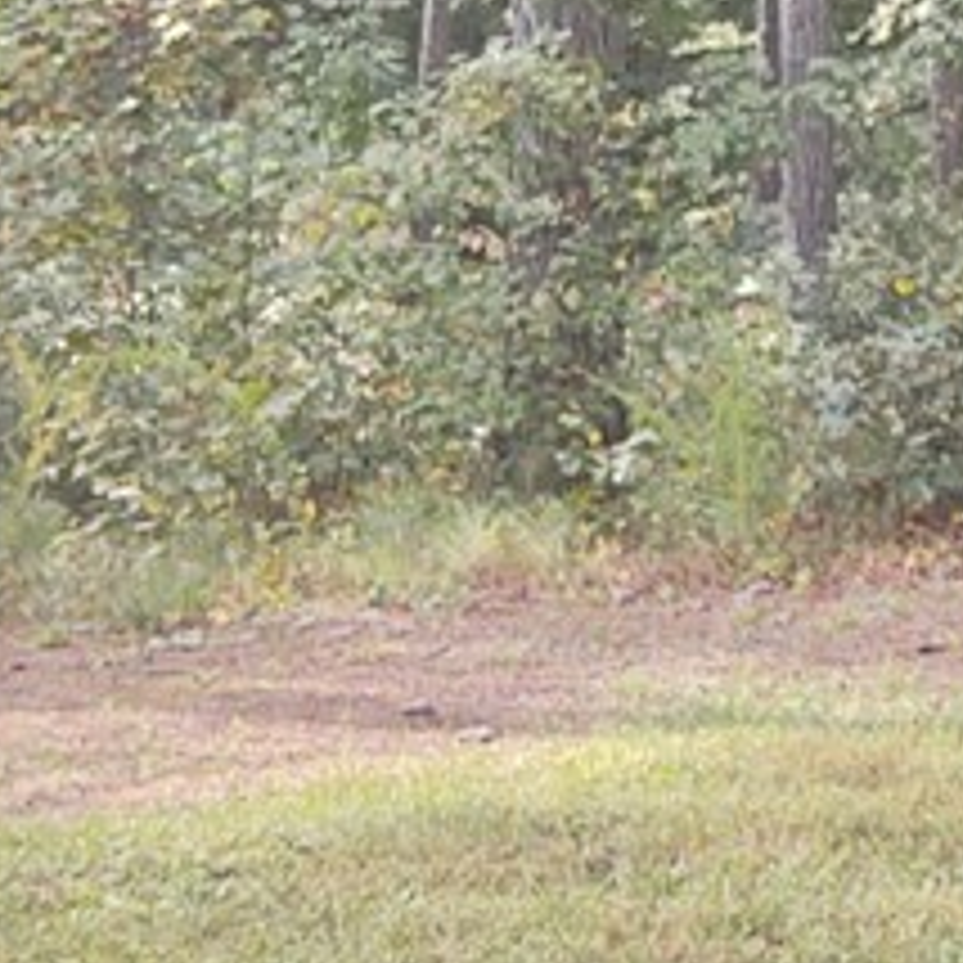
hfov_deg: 14.0
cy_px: -27
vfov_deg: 15.0
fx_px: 3588
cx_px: 1598
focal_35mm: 114
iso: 100
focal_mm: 4.75
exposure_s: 1/395
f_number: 1.7
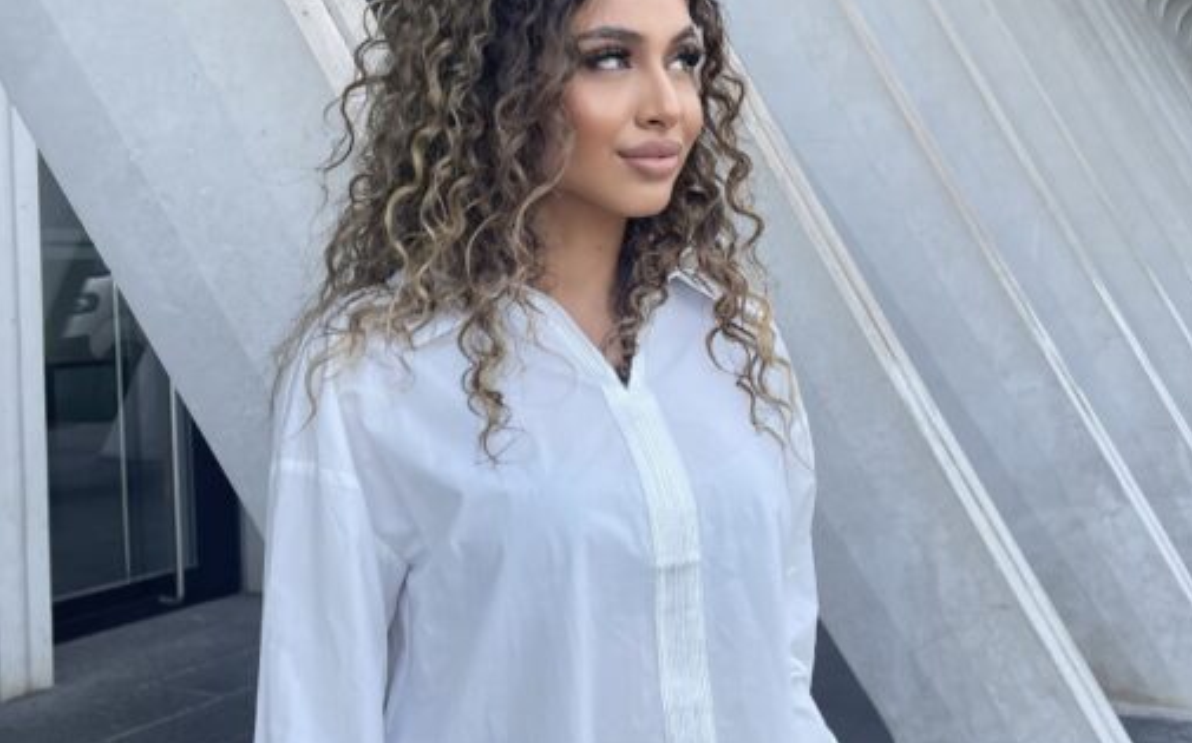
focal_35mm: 42
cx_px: 706
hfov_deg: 47.0
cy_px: 469
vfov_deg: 30.4
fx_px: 1364
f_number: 1.6
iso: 32
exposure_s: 1/775
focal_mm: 5.1
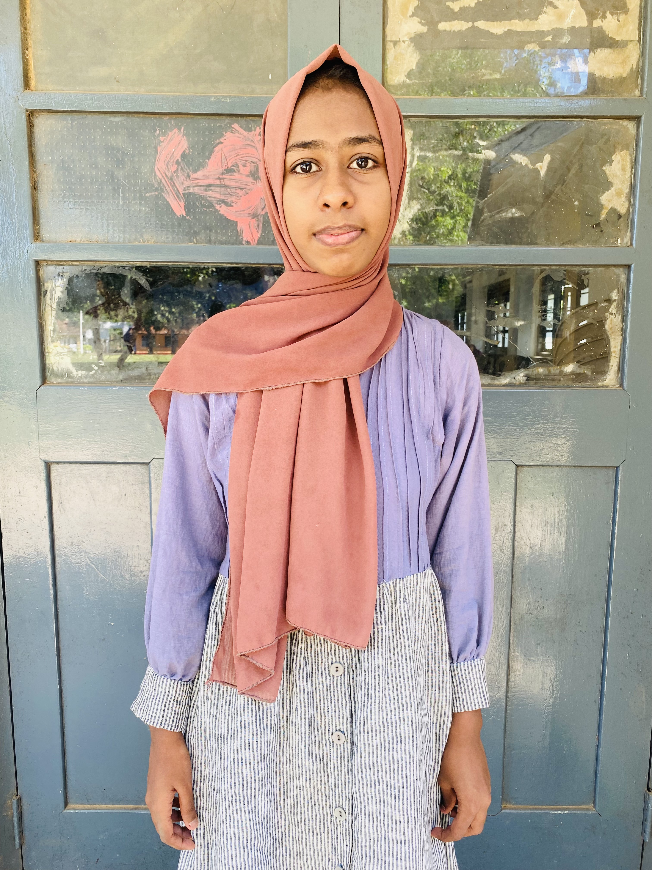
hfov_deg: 53.1
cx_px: 326
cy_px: 435
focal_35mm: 26
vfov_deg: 67.3
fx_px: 653
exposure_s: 1/122
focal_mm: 4.25
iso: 64
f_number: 1.8
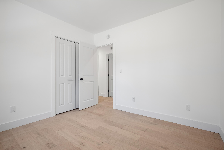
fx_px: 100
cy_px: 75
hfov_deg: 96.7
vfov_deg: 73.8
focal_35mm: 16
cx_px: 112
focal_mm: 16
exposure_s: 1/10
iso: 320
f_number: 7.1
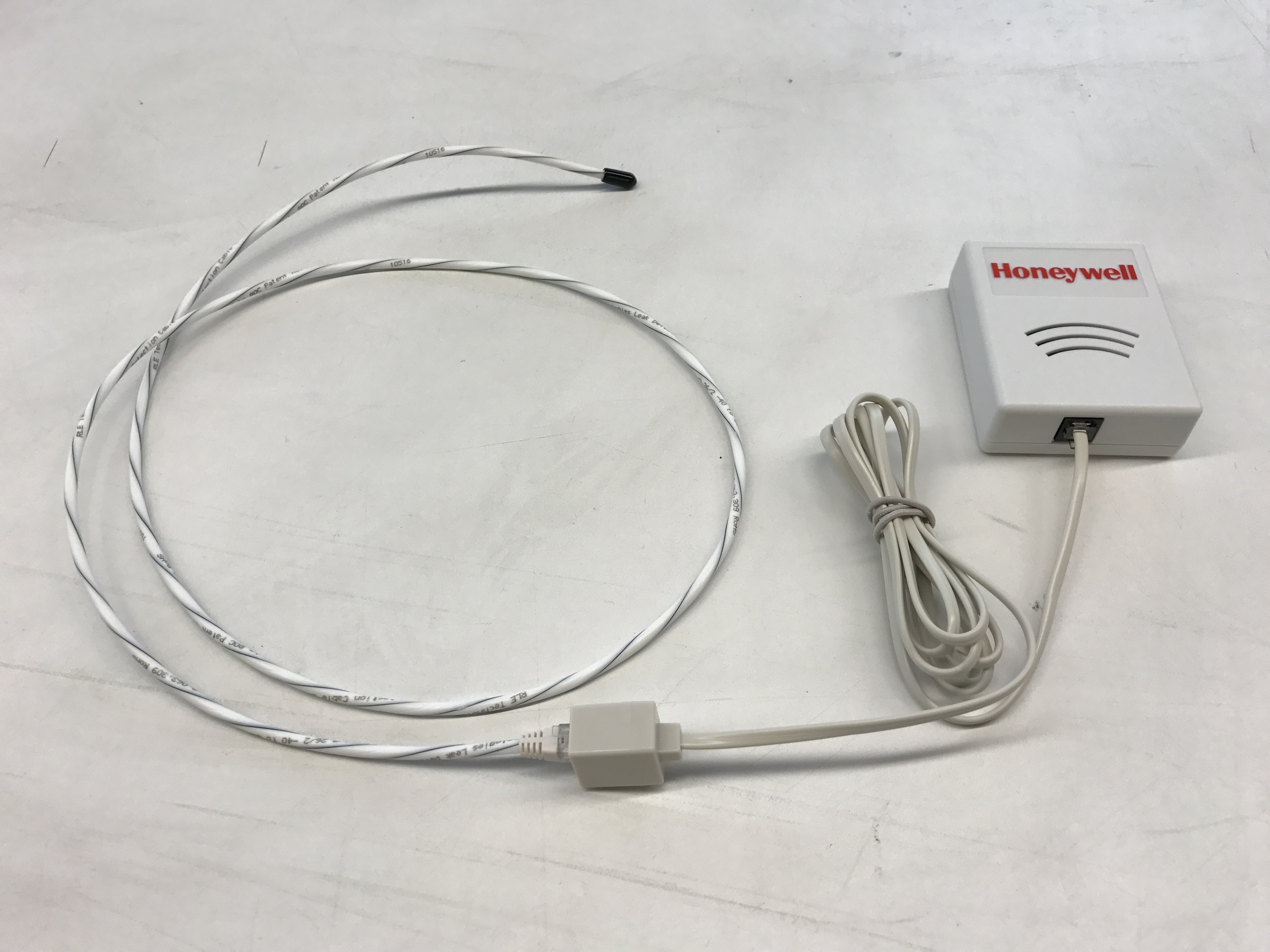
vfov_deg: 49.7
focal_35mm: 28
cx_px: 635
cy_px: 476
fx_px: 1027
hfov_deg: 63.4
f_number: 1.8
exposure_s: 1/120
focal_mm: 3.99
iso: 25
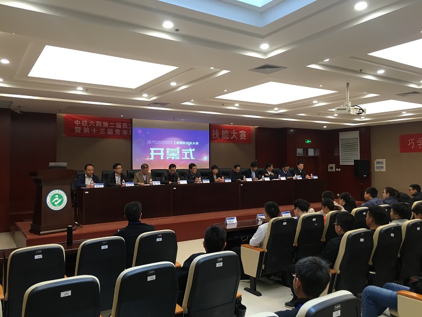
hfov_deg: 61.7
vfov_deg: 48.2
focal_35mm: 29
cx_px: 211
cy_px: 158
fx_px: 354
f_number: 2.2
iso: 80
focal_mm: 4.15
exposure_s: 1/33
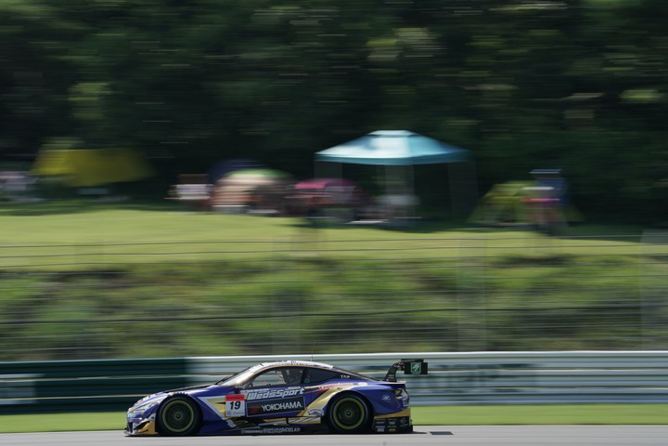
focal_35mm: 200
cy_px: 223
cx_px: 334
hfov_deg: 10.3
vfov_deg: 6.9
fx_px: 3711
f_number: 16
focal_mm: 200
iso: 200
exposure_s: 1/125
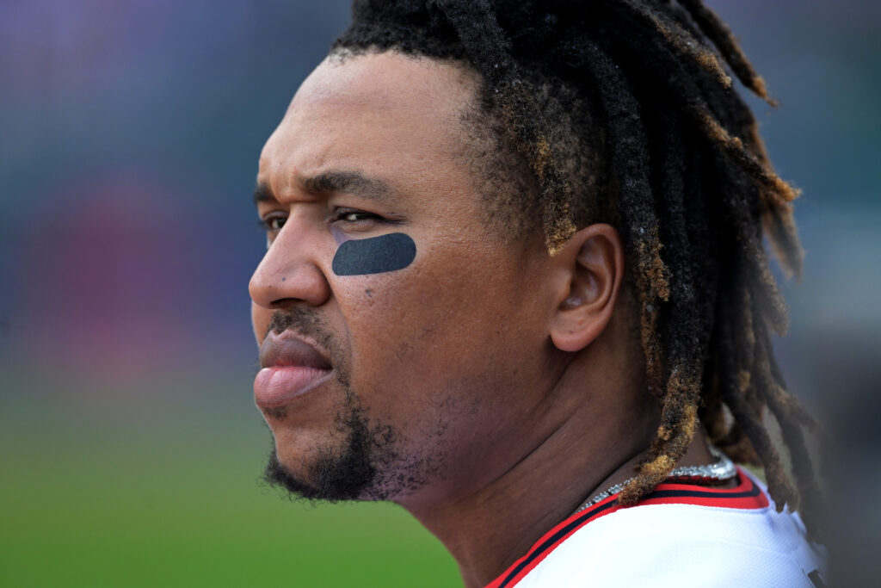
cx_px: 440
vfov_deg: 3.4
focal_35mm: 400
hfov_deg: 5.2
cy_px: 294
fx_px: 9790
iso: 2200
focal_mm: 400
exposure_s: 1/2500
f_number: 4.5
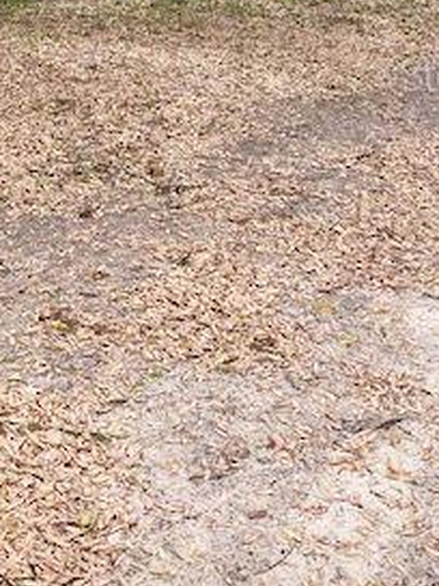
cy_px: 73
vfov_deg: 28.4
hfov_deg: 22.0
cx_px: 86
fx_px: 1116
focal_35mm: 66
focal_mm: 3.99
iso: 20
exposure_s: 1/501
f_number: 1.8
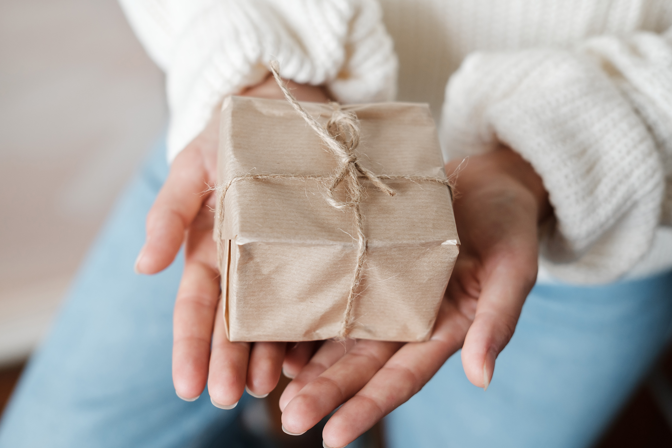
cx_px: 336
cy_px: 224
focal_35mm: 53
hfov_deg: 37.5
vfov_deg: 25.5
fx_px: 989
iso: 400
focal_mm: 35
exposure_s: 1/250
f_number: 2.8
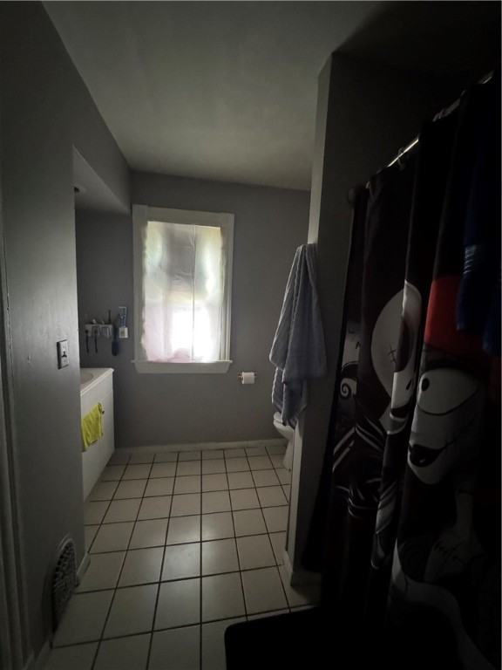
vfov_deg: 102.1
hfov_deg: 85.7
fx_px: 271
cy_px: 335
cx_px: 251
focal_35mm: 14
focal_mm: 2.22
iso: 1250
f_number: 2.2
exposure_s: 1/55
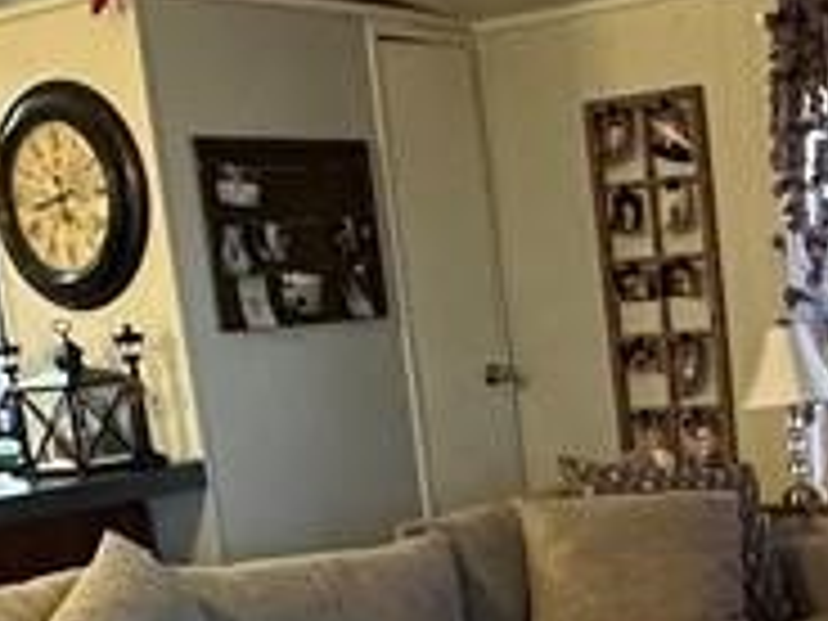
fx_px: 1866
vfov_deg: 18.4
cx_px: 738
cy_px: 626
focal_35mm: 78
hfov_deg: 24.3
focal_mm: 2.22
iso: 400
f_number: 2.2
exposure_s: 1/60
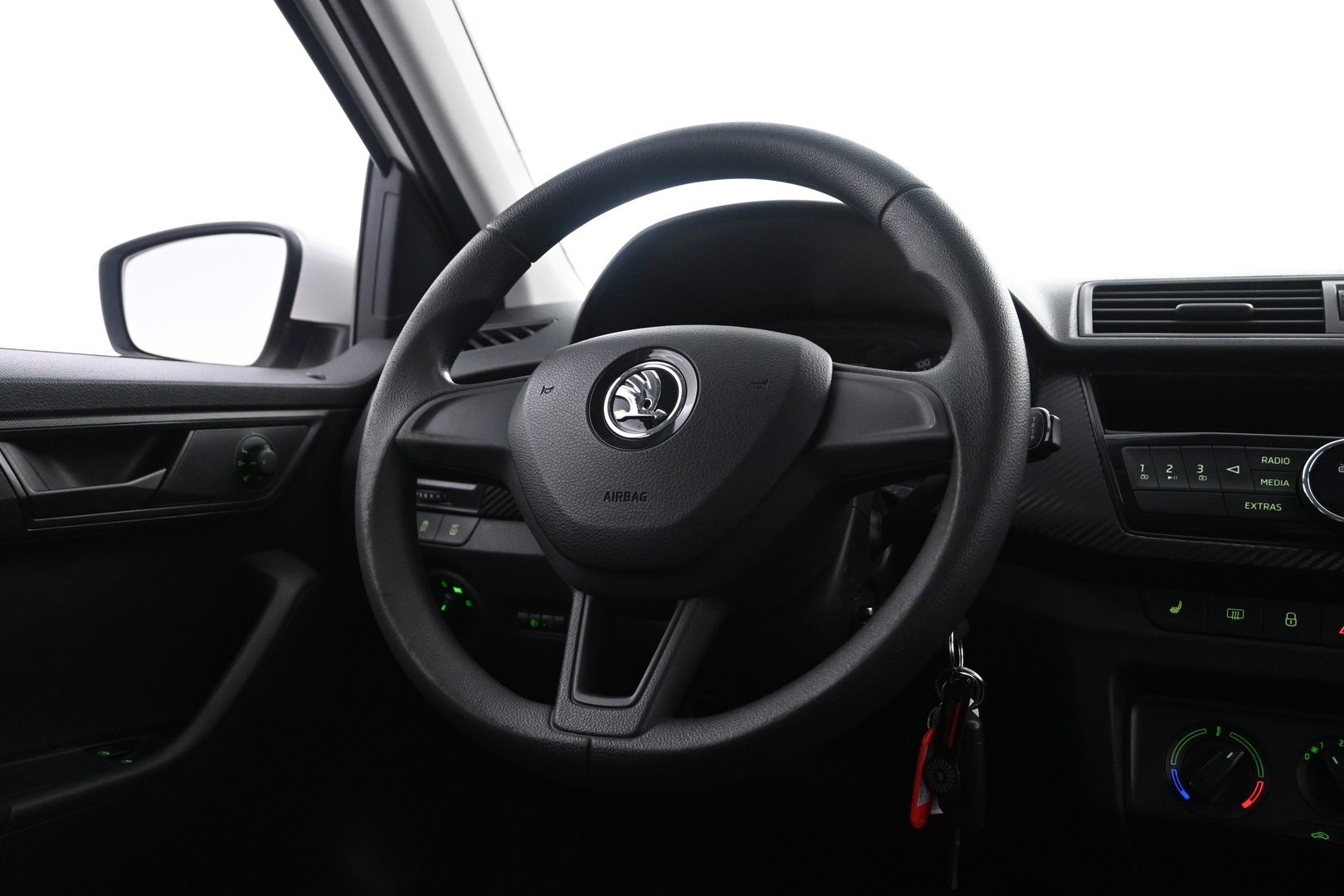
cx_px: 672
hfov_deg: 59.5
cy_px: 448
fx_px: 1176
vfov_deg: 41.7
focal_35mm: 32
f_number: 4
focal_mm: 21
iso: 2500
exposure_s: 1/40
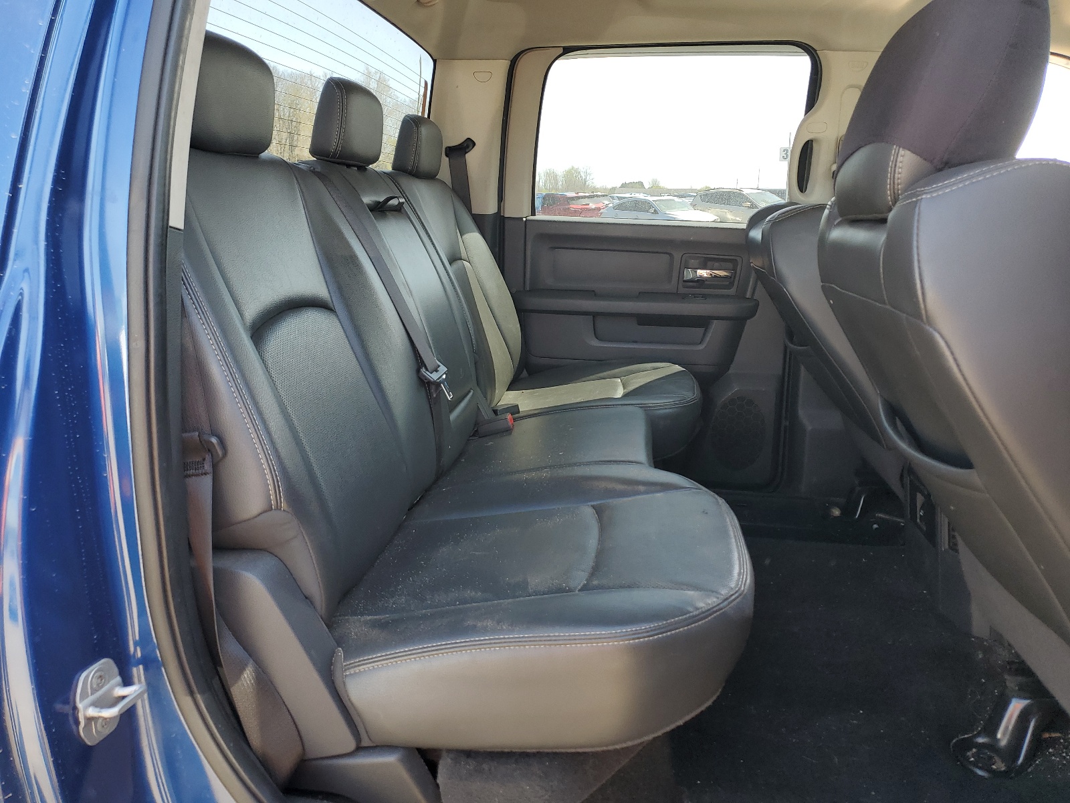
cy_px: 402
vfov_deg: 53.1
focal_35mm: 26
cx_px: 535
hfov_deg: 67.3
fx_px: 804
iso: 50
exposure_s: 1/200
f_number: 1.5
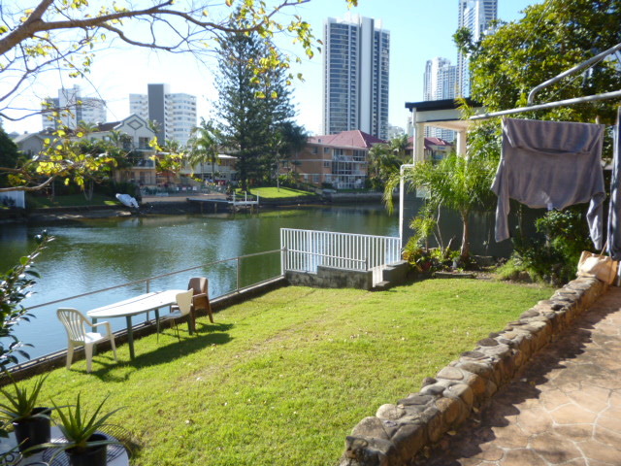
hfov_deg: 63.4
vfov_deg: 49.7
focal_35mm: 28
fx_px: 502
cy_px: 233
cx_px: 310
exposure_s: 1/400
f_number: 3.1
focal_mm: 5
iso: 100
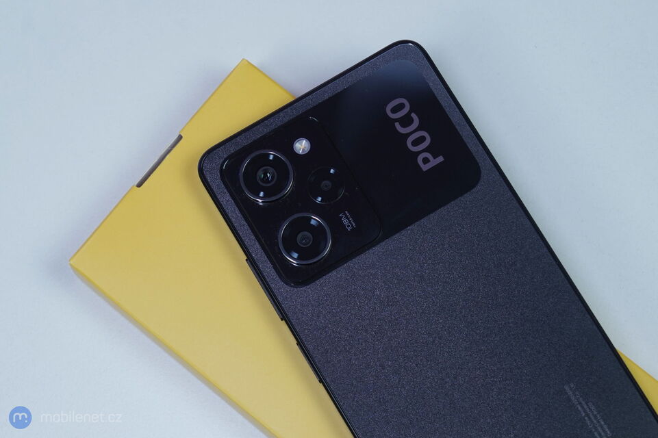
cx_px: 329
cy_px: 219
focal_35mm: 62
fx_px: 1133
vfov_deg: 21.9
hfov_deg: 32.4
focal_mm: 62
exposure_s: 1/160
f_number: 7.1
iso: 640
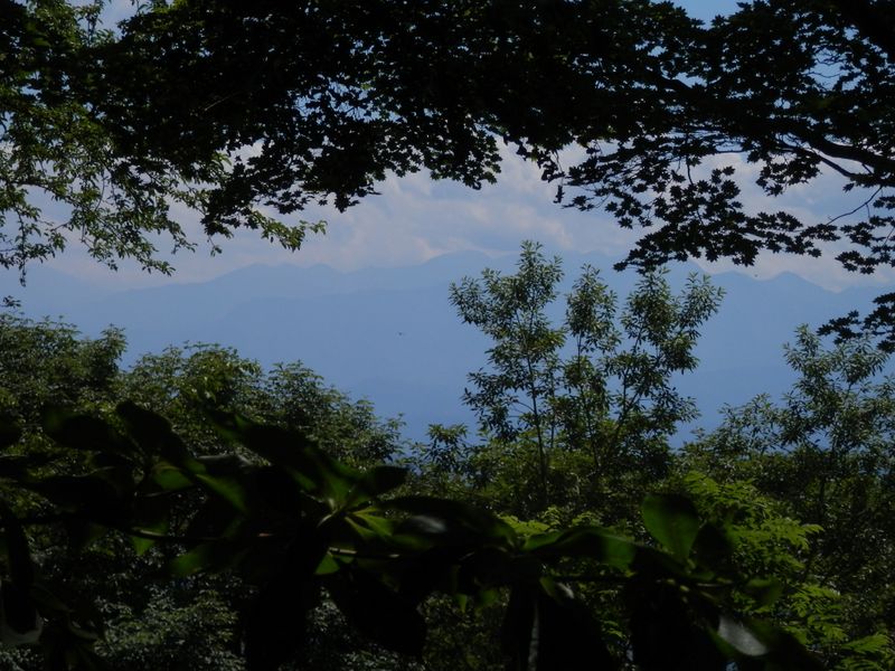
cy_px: 336
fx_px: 2999
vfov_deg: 12.8
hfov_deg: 17.0
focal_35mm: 116
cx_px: 448
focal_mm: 20.9
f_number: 14.6
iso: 100
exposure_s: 1/200
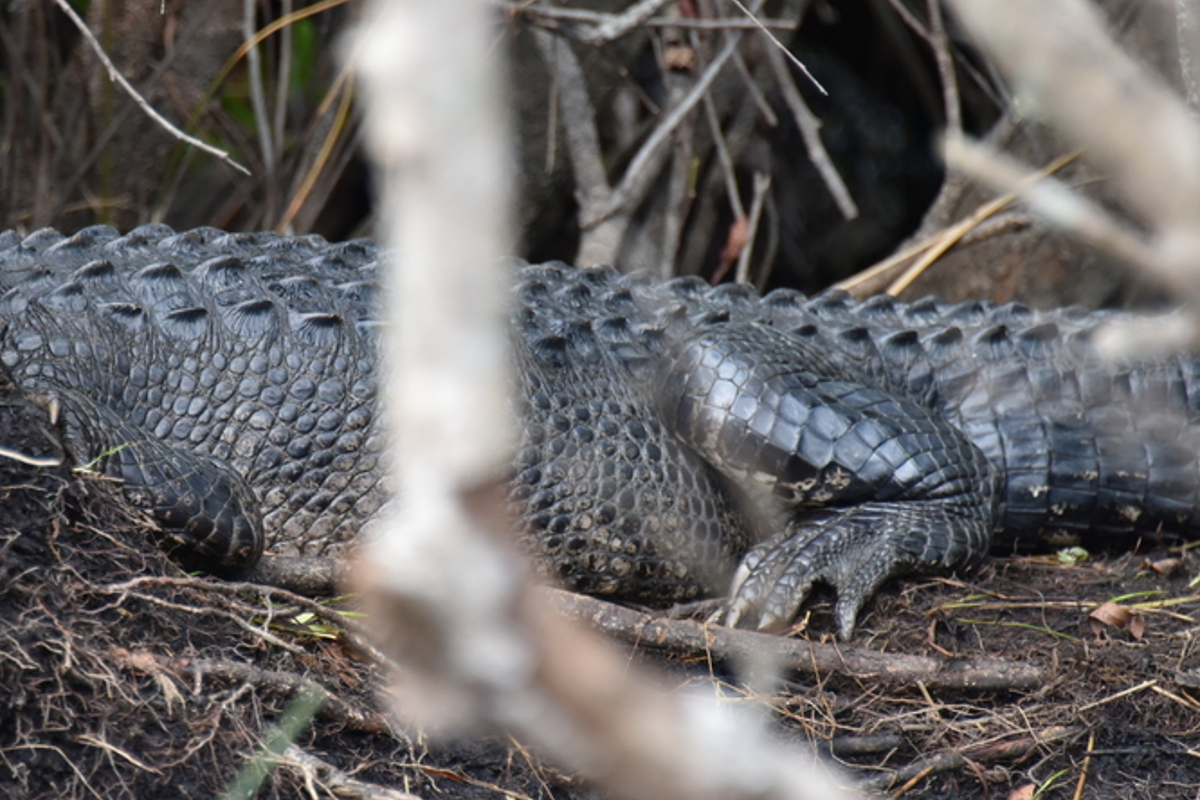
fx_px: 19232
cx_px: 303
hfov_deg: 3.6
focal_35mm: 577
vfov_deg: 2.4
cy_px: 342
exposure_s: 1/640
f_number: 5.6
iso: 1250
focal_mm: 300
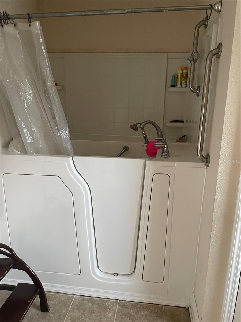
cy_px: 161
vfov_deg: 67.3
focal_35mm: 26
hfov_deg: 53.1
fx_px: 241
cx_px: 120
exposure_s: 1/40
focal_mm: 4.2
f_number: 1.6
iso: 400
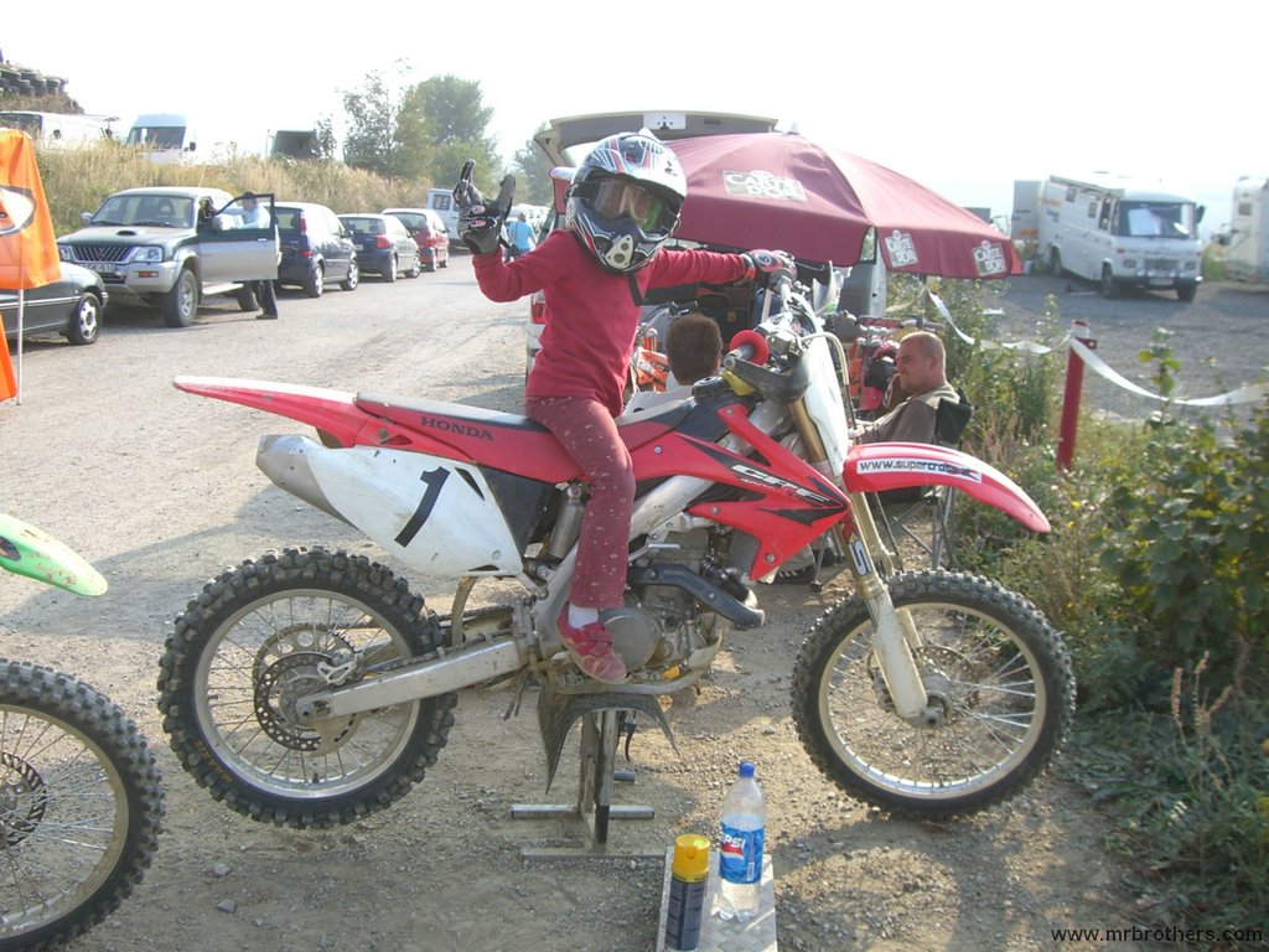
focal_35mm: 38
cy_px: 476
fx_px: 1393
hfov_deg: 49.0
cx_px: 634
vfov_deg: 37.7
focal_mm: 6.2
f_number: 4.3
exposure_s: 1/200
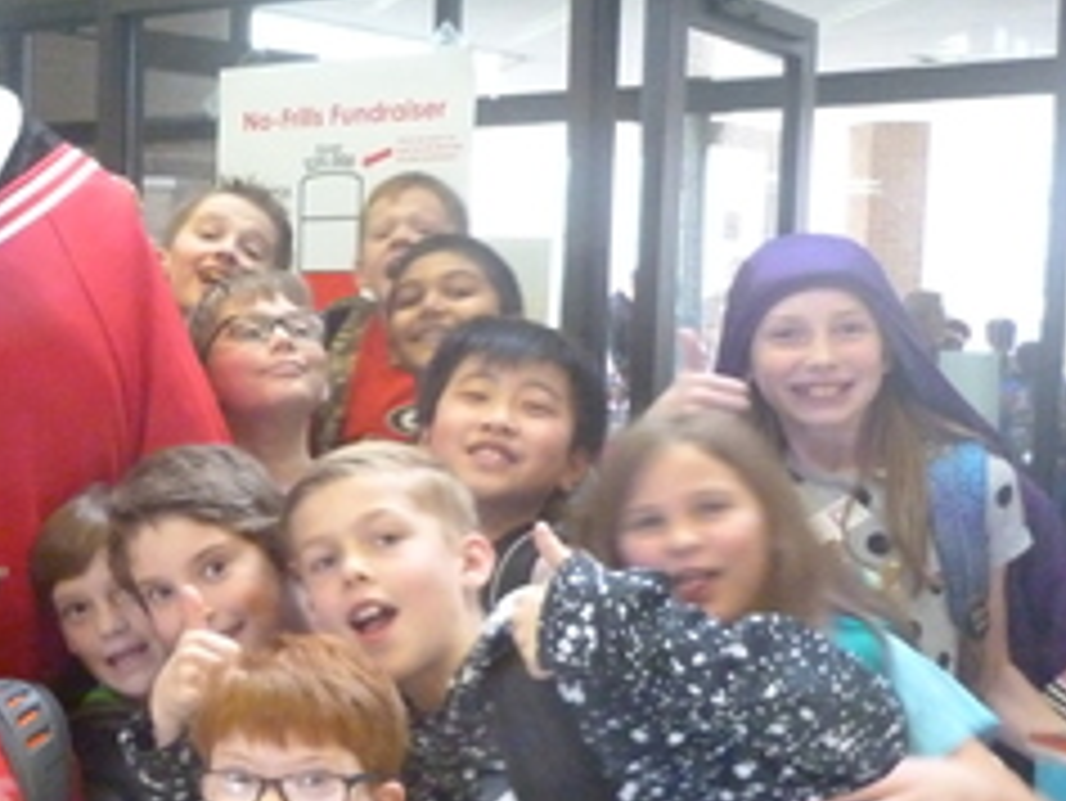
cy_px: 459
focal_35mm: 59
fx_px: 1818
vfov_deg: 24.8
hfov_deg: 29.4
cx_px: -117
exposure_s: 1/25
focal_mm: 4.5
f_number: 2.8
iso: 800
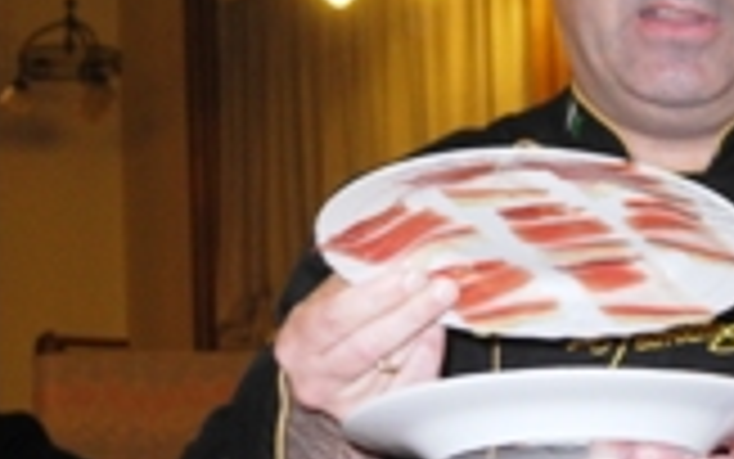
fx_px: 2621
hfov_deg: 15.8
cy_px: 216
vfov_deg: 10.0
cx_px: 626
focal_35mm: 131
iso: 200
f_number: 3.2
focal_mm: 9.7
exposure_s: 1/30
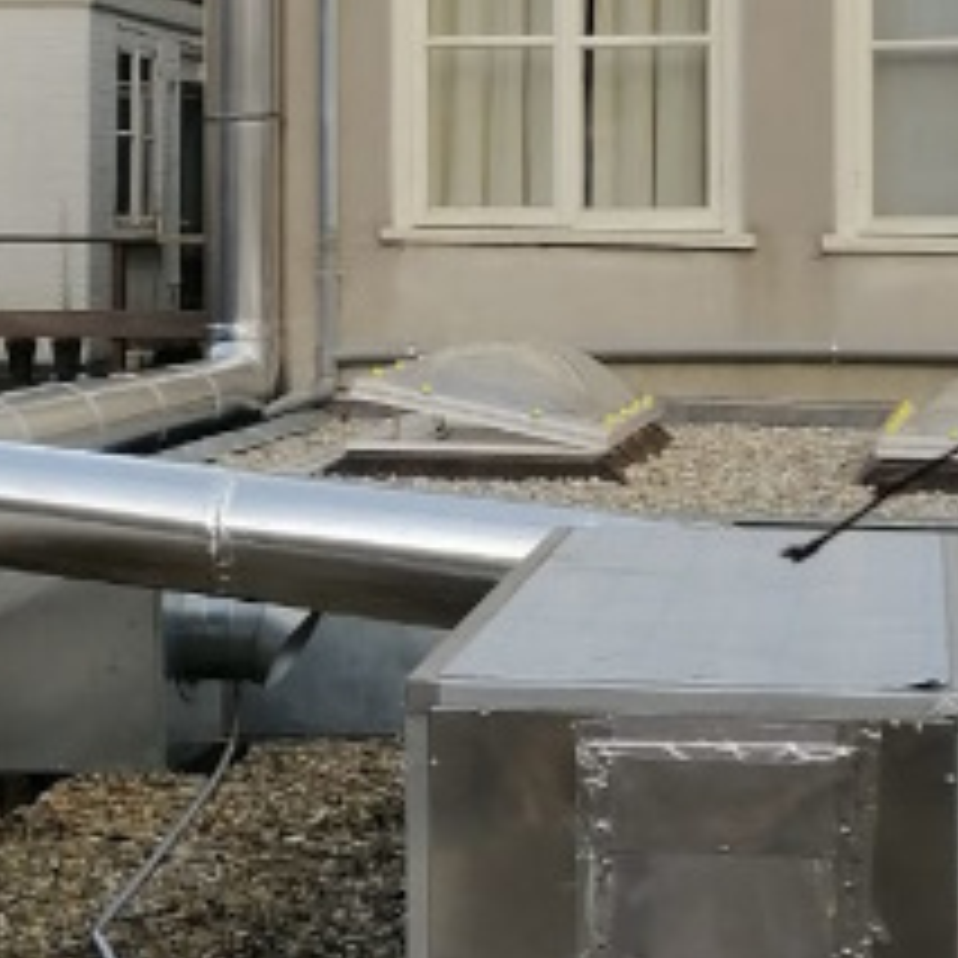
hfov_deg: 22.5
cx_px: 513
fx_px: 2411
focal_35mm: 77
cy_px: -306
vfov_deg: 20.4
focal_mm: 4.15
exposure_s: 1/100
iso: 50
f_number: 2.2
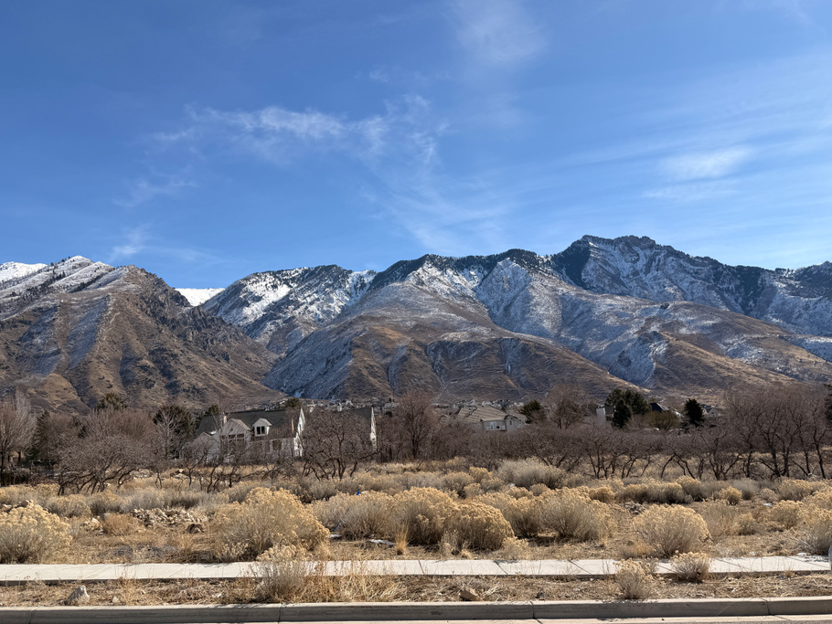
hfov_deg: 65.3
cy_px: 337
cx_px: 390
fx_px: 649
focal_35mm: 27
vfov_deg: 51.3
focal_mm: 6.76
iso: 80
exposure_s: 1/6173
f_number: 1.78
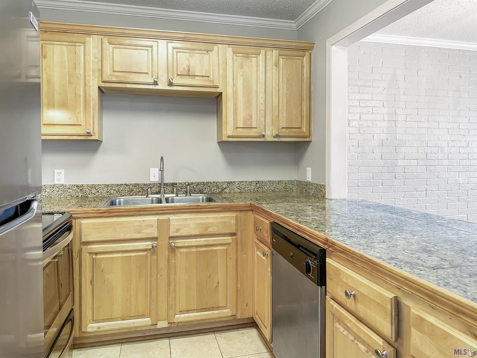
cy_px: 179
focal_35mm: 24
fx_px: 331
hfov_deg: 71.6
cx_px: 238
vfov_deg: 56.8
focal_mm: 6.86
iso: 200
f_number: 1.78
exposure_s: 1/60
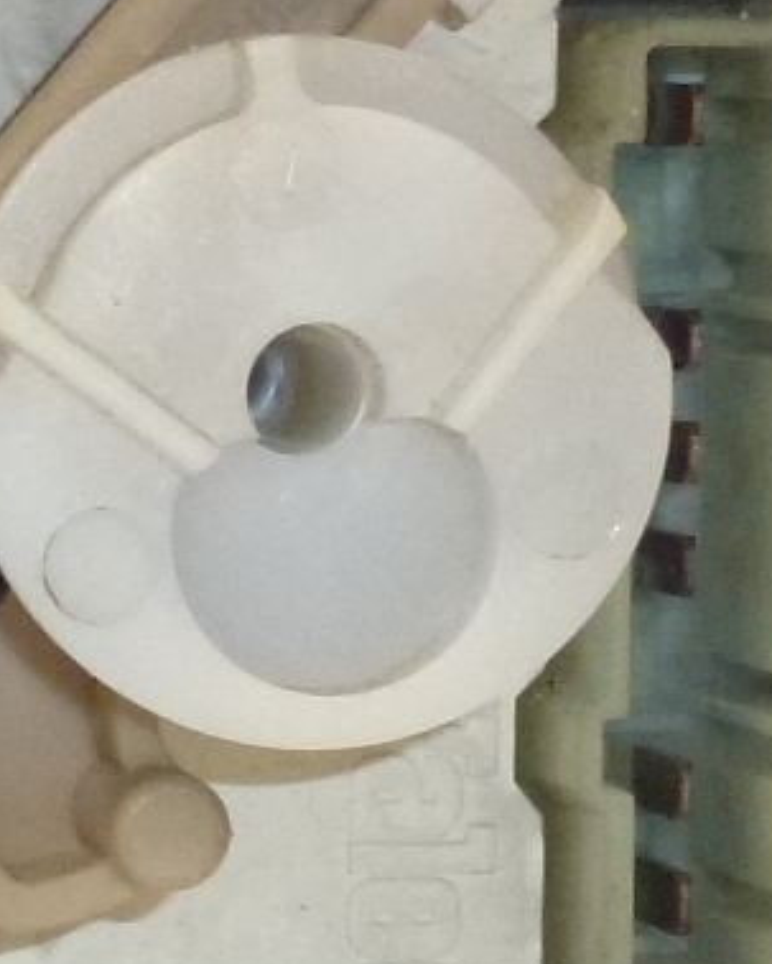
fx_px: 7388
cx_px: -1391
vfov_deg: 7.5
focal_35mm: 259
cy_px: 632
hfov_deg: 5.7
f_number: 4.1
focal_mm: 8.7
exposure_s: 1/125
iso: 400
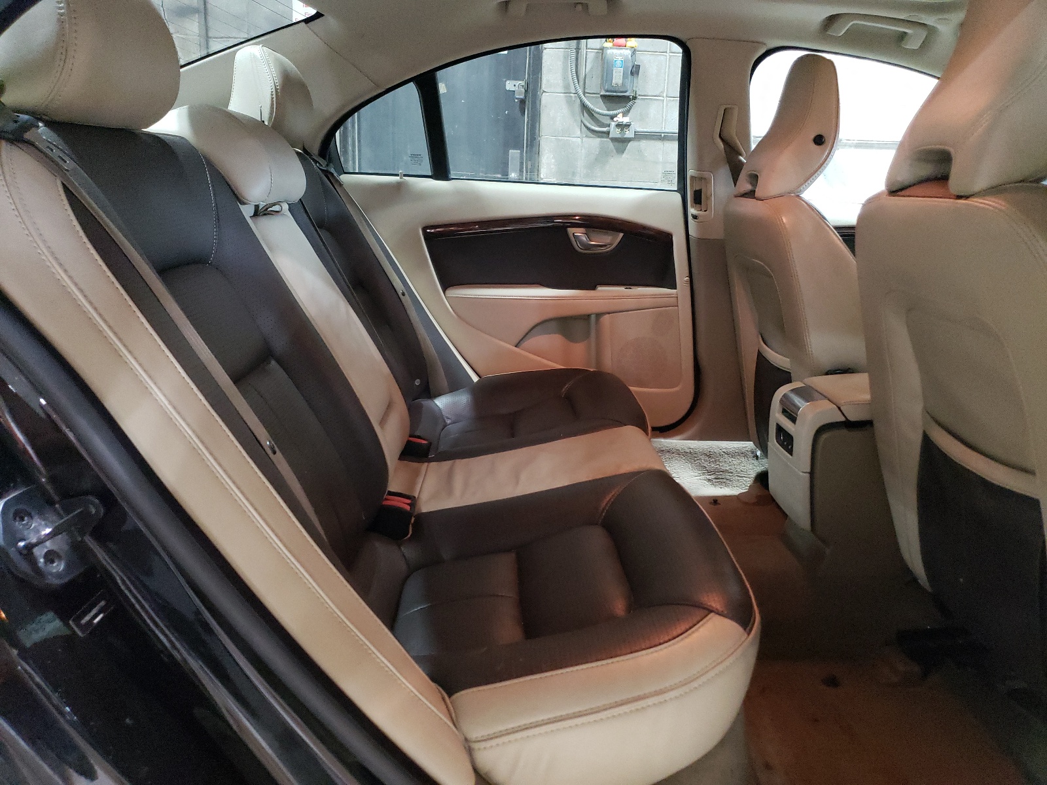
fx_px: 786
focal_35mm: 26
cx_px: 524
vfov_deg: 53.1
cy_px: 392
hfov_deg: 67.3
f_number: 1.5
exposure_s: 1/24
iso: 470
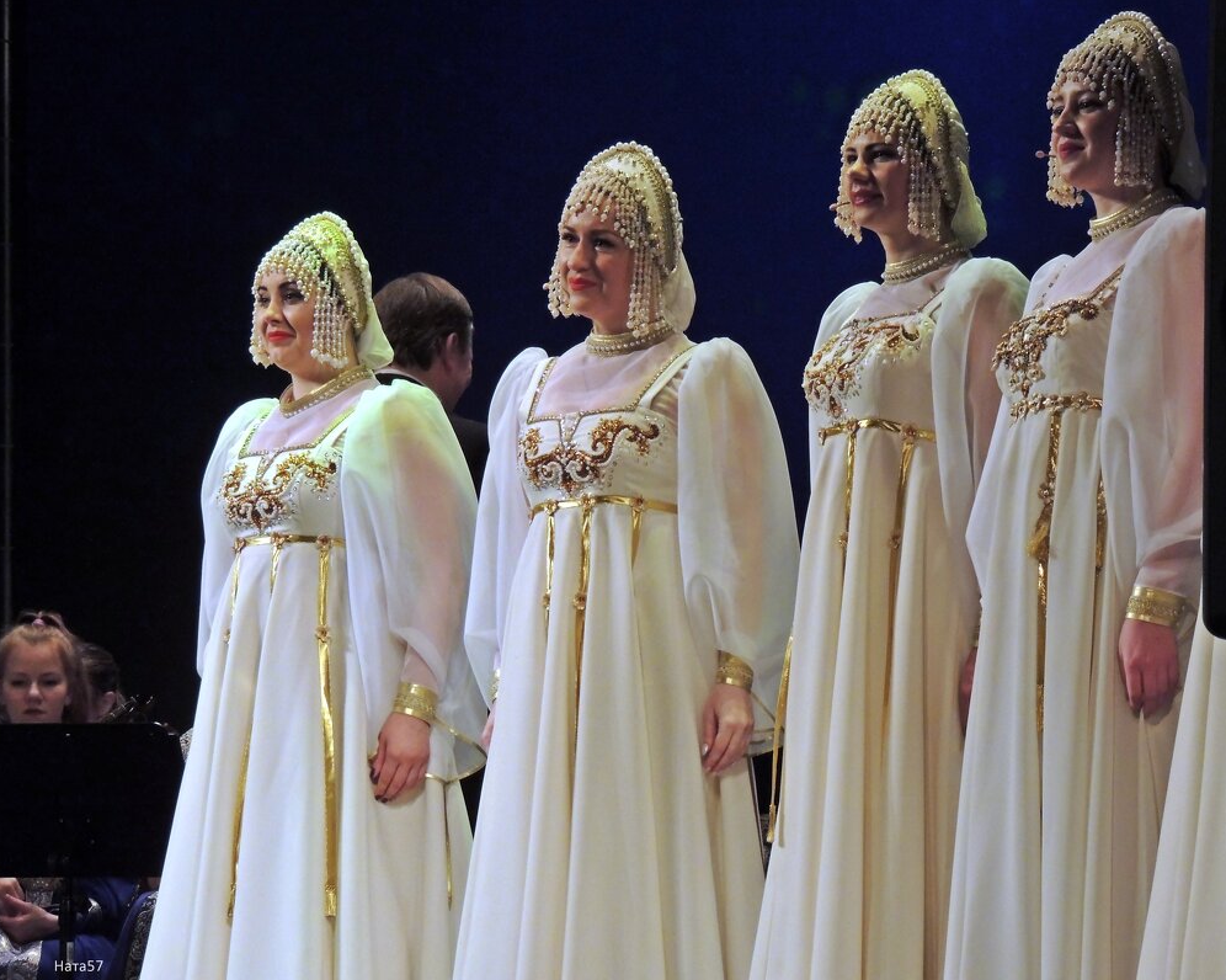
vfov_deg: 8.7
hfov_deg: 10.8
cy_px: 488
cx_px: 651
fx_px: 6456
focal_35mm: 178
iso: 800
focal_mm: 30.3
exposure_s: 1/200
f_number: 4.5
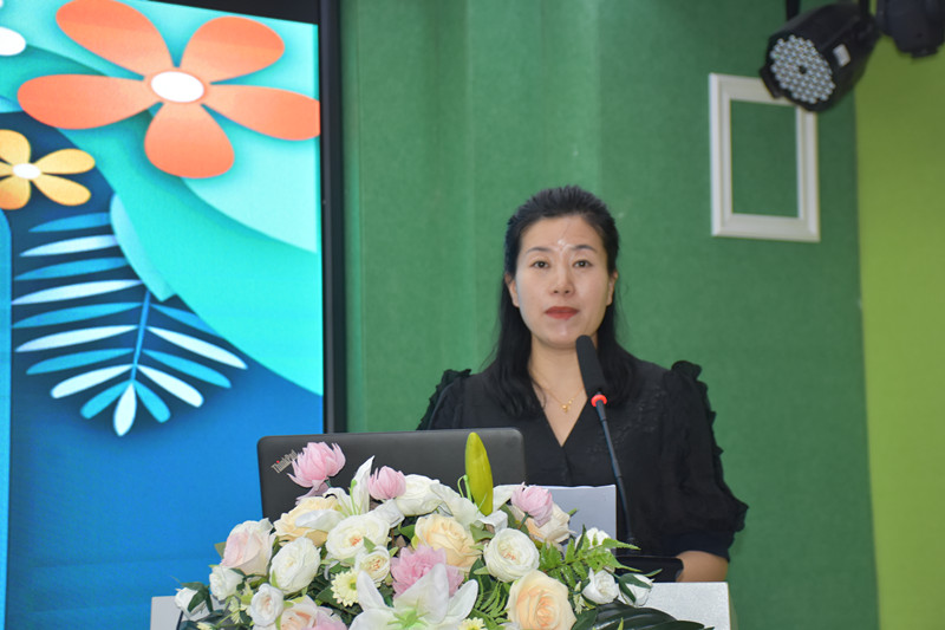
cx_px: 472
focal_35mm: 72
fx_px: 1889
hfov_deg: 28.1
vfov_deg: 18.9
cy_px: 315
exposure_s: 1/60
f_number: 4.5
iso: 640
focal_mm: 48
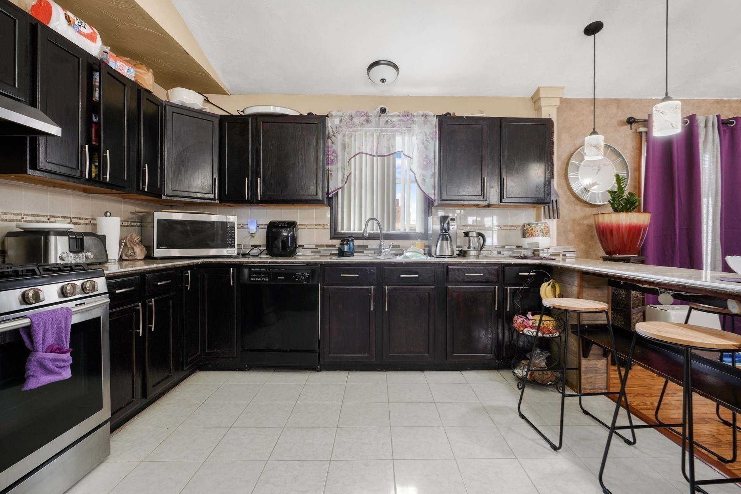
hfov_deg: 93.3
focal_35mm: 17
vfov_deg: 70.5
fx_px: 350
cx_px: 379
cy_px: 243
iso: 160
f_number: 8
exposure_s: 1/5
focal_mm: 16
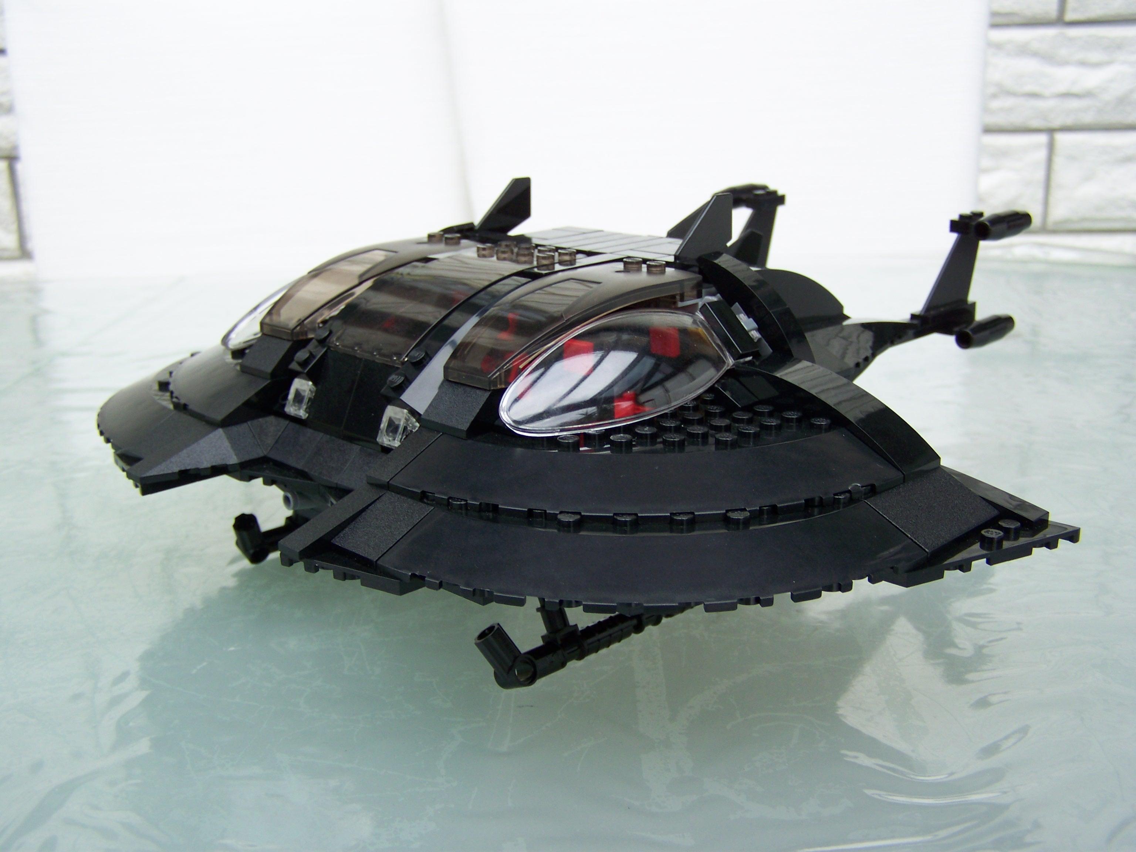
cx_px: 568
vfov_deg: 37.7
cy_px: 426
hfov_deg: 49.0
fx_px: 1247
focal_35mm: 38
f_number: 2.8
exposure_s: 1/100
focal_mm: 6.3
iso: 64
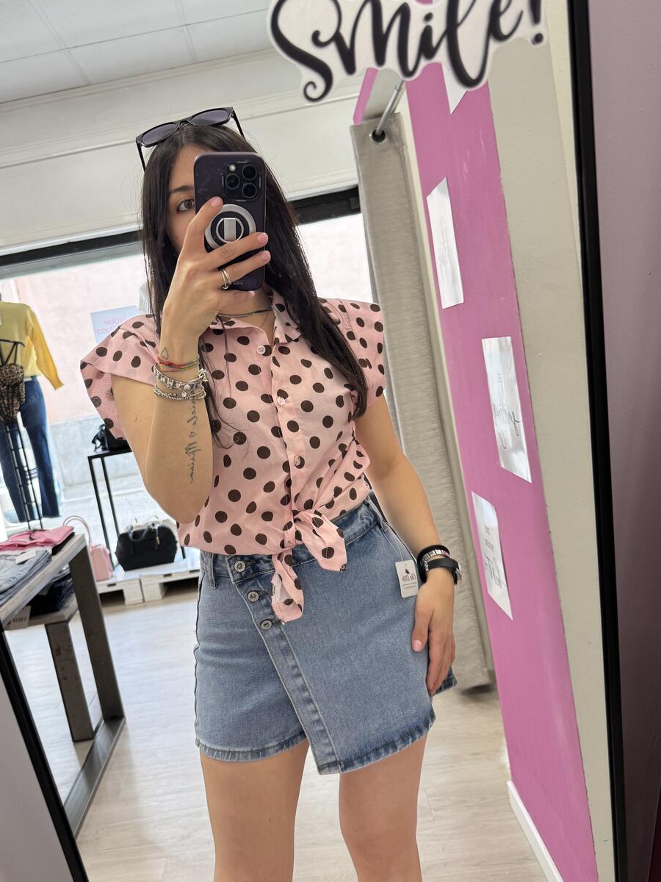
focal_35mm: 30
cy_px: 453
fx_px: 764
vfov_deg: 60.0
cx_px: 266
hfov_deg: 46.5
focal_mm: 6.76
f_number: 1.78
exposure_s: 1/100
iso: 80
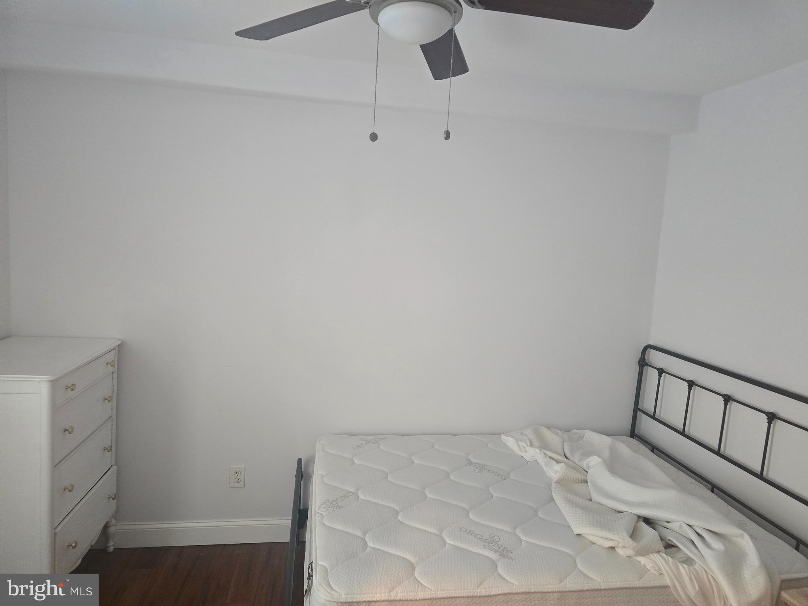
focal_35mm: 23
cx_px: 404
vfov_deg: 58.9
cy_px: 303
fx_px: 537
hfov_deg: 73.9
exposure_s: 1/120
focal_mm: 6.3
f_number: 1.7
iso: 800
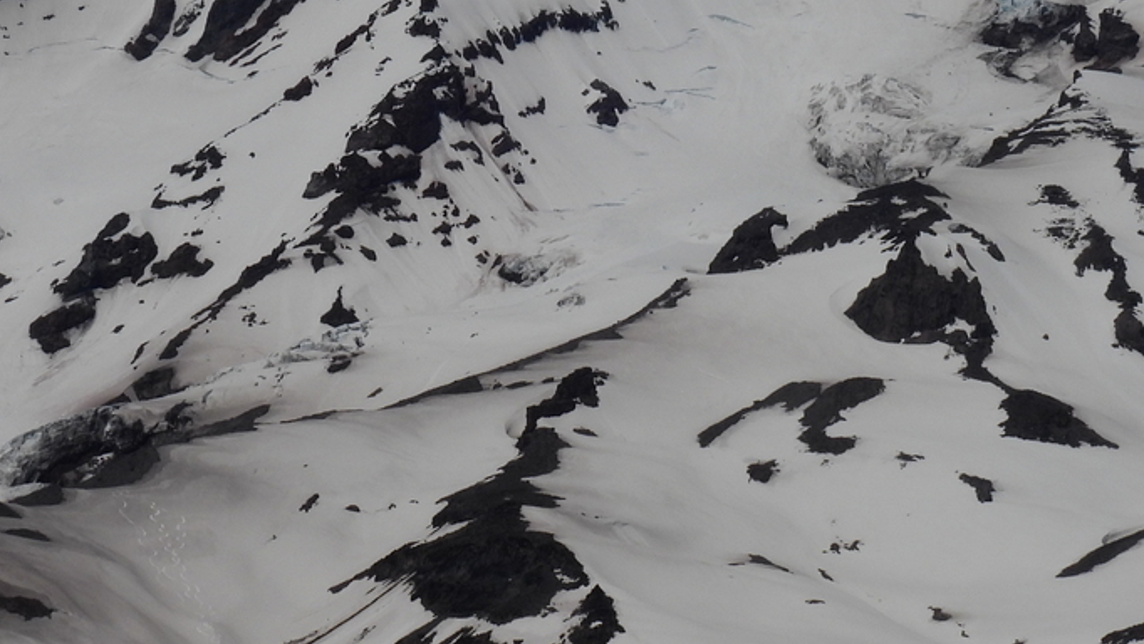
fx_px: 7130
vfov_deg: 5.2
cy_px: 158
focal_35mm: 235
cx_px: 614
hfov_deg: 9.2
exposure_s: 1/2000
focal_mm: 20.5
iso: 100
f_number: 8
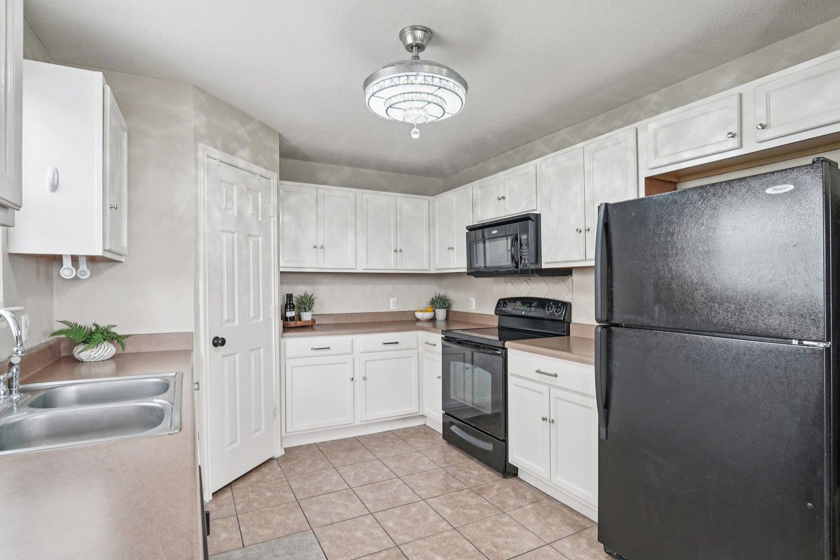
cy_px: 282
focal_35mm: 17
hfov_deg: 93.3
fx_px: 397
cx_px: 422
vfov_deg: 70.4
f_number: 8
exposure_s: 1/20
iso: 400
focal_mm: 14
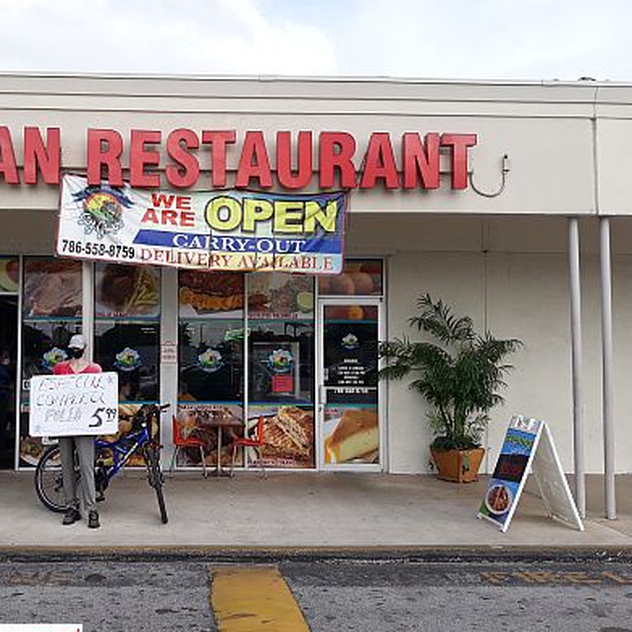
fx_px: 785
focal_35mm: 38
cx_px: 183
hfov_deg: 42.9
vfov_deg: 43.9
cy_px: 315
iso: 40
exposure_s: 1/1033
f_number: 1.7
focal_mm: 3.7
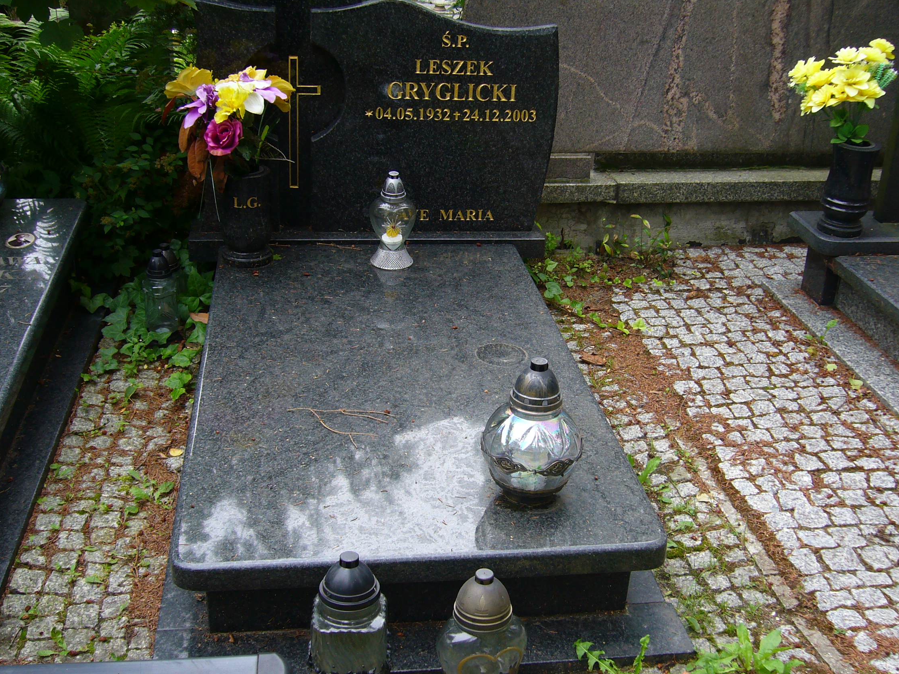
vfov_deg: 36.0
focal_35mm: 40
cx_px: 447
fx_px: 1039
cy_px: 321
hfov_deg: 46.8
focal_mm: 5.8
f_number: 2.8
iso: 80
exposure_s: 1/160
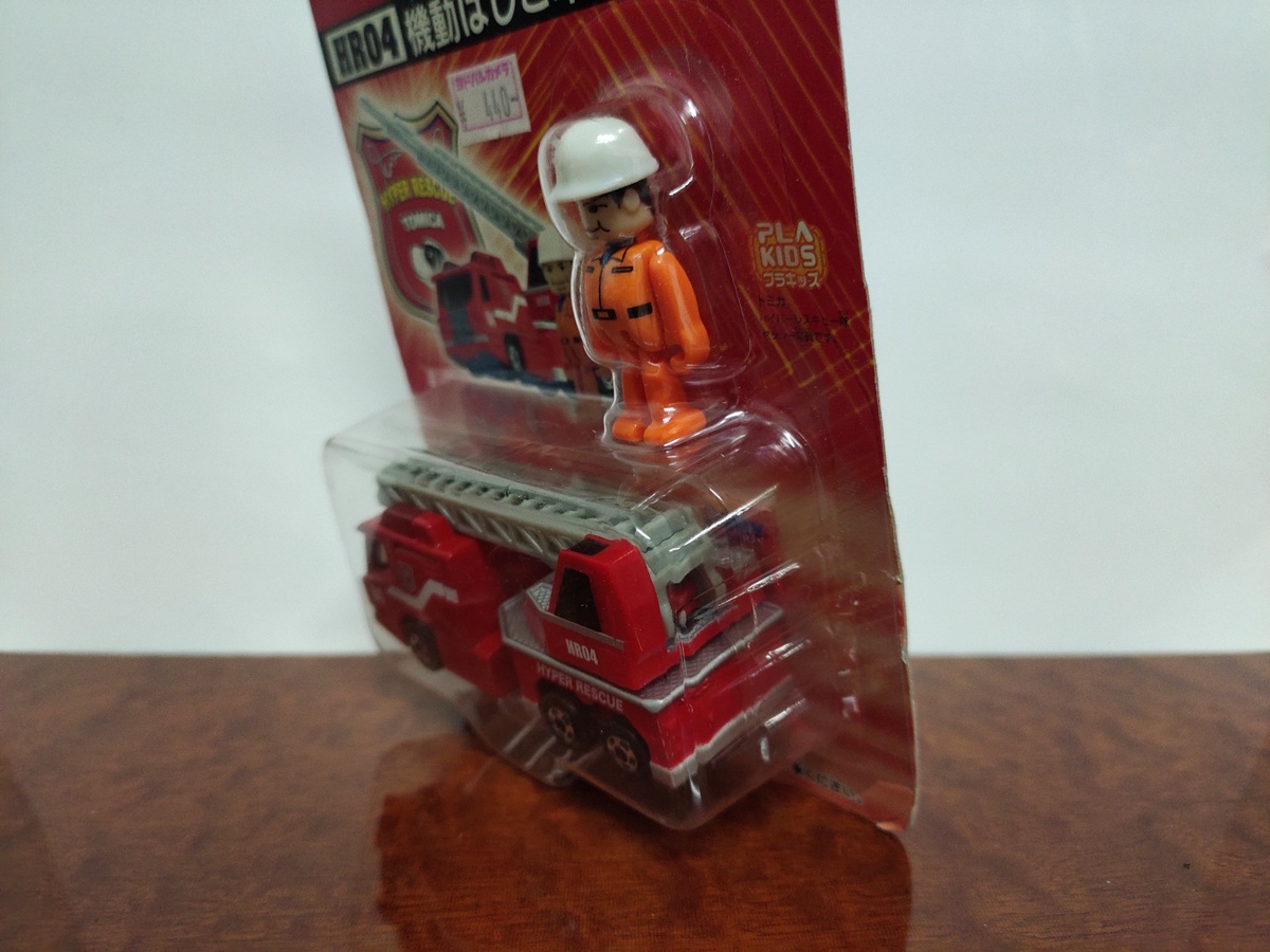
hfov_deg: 67.3
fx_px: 954
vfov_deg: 53.1
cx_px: 635
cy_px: 476
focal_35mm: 26
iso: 1049
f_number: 1.79
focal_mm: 4.74
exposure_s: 1/50
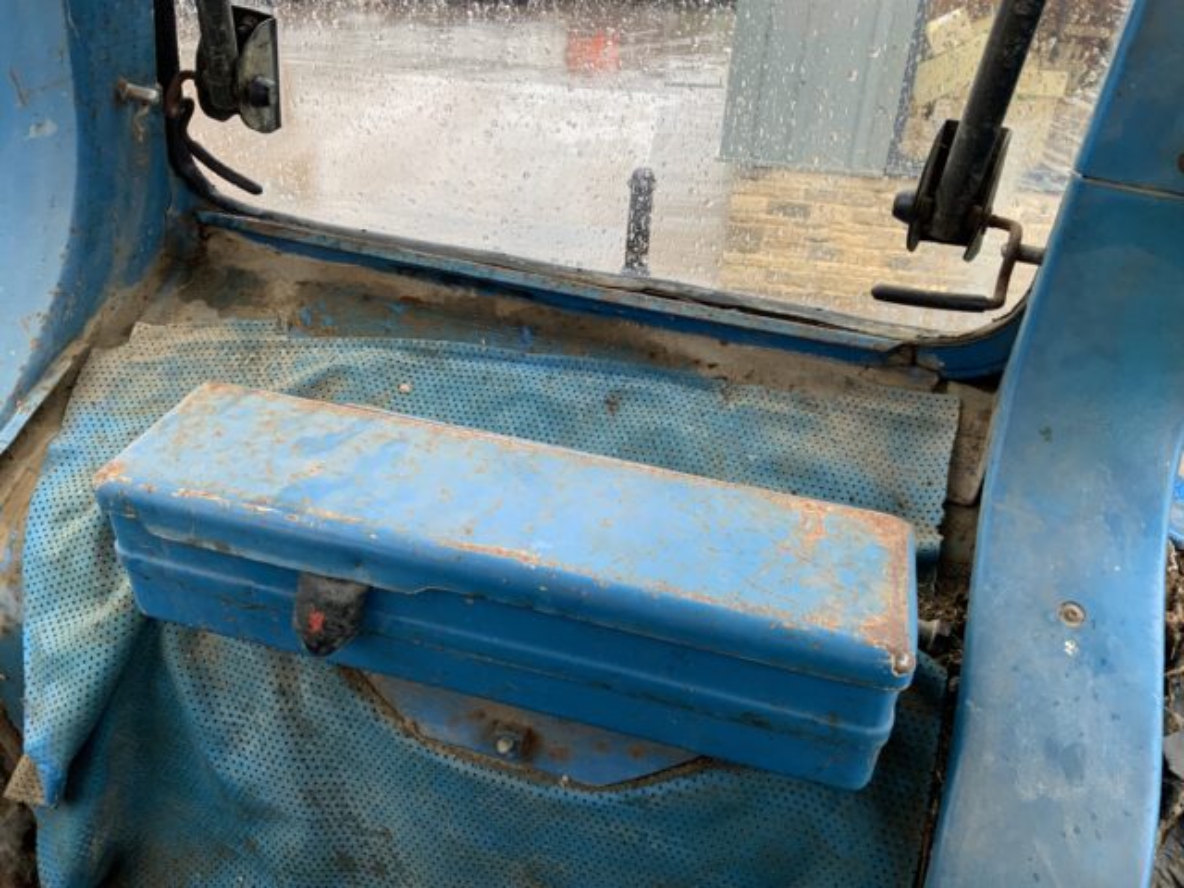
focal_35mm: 29
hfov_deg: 61.7
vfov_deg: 48.2
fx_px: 992
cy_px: 444
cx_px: 592
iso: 64
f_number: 1.8
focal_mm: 3
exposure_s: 1/113
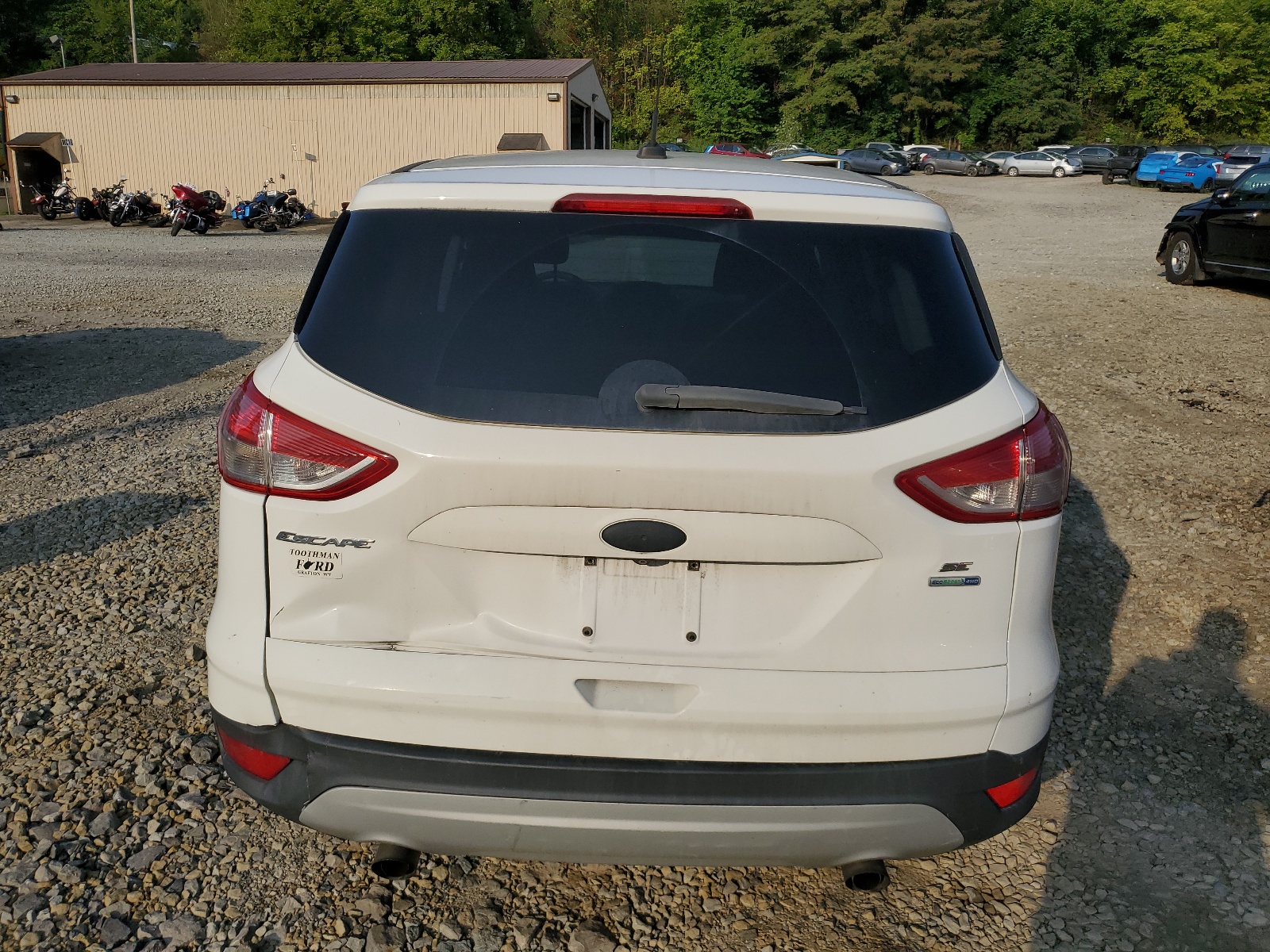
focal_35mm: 26
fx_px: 954
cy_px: 476
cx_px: 635
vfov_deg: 53.1
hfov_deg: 67.3
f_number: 1.5
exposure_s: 1/10000
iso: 50
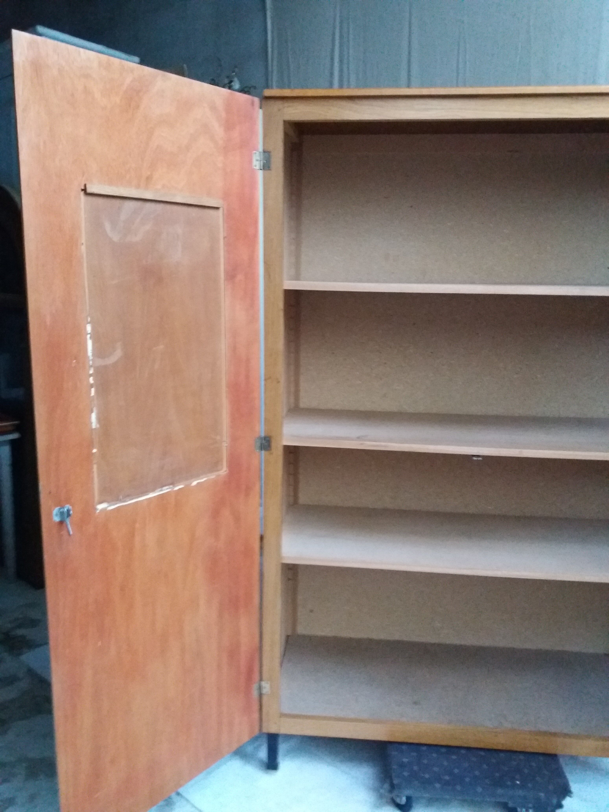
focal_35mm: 28
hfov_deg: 49.7
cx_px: 304
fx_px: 657
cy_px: 406
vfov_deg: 63.4
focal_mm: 3.7
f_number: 1.9
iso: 640
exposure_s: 1/17
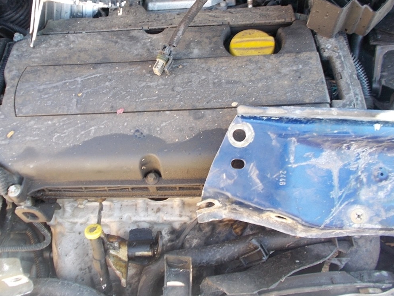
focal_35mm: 37
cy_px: 117
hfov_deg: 49.9
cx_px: 162
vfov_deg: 38.5
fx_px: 421
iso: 125
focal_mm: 5.3
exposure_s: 1/25
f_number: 3.4
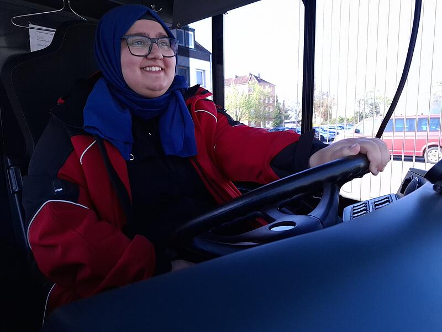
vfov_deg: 58.9
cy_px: 166
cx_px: 221
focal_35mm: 23
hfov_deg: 73.9
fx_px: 294
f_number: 1.8
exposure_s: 1/3000
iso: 800
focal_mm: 5.54
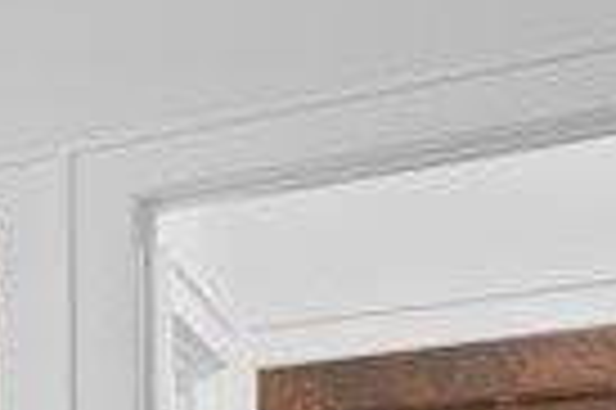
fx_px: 1897
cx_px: -1317
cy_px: 779
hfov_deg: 10.8
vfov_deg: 11.3
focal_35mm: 111
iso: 400
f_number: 8
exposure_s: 1/2
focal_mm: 14
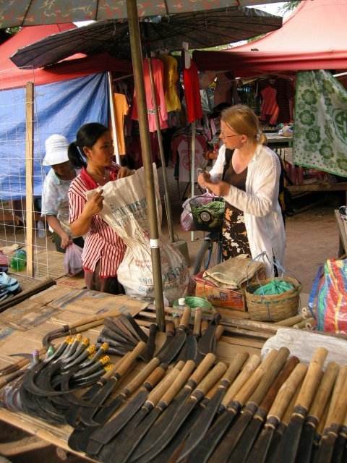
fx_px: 481
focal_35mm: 36
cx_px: 174
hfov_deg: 39.7
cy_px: 232
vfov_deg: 51.4
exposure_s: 1/63.1
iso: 64
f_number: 2.7
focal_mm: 7.5
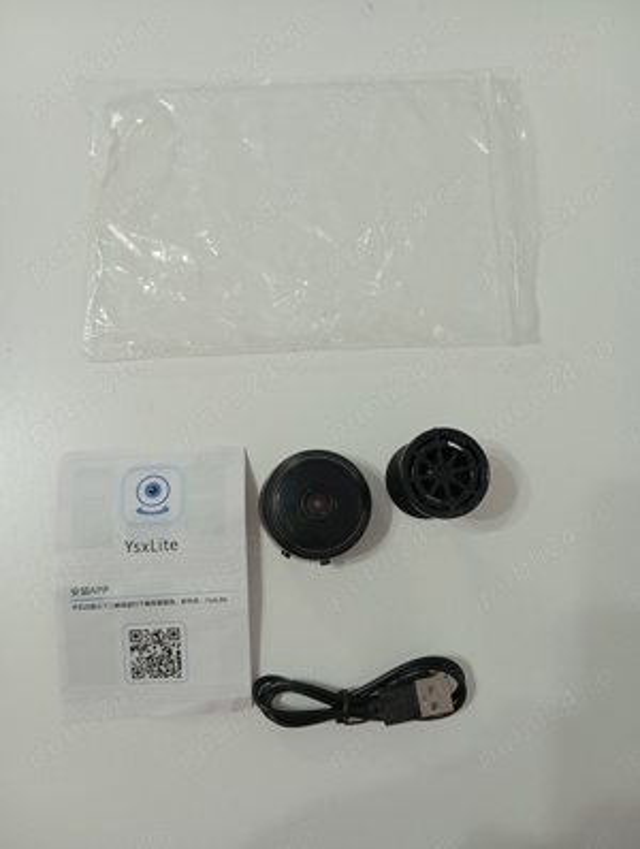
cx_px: 320
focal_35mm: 28
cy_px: 424
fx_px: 688
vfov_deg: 63.4
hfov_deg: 49.9
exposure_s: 1/50
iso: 676
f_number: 1.8
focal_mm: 4.22
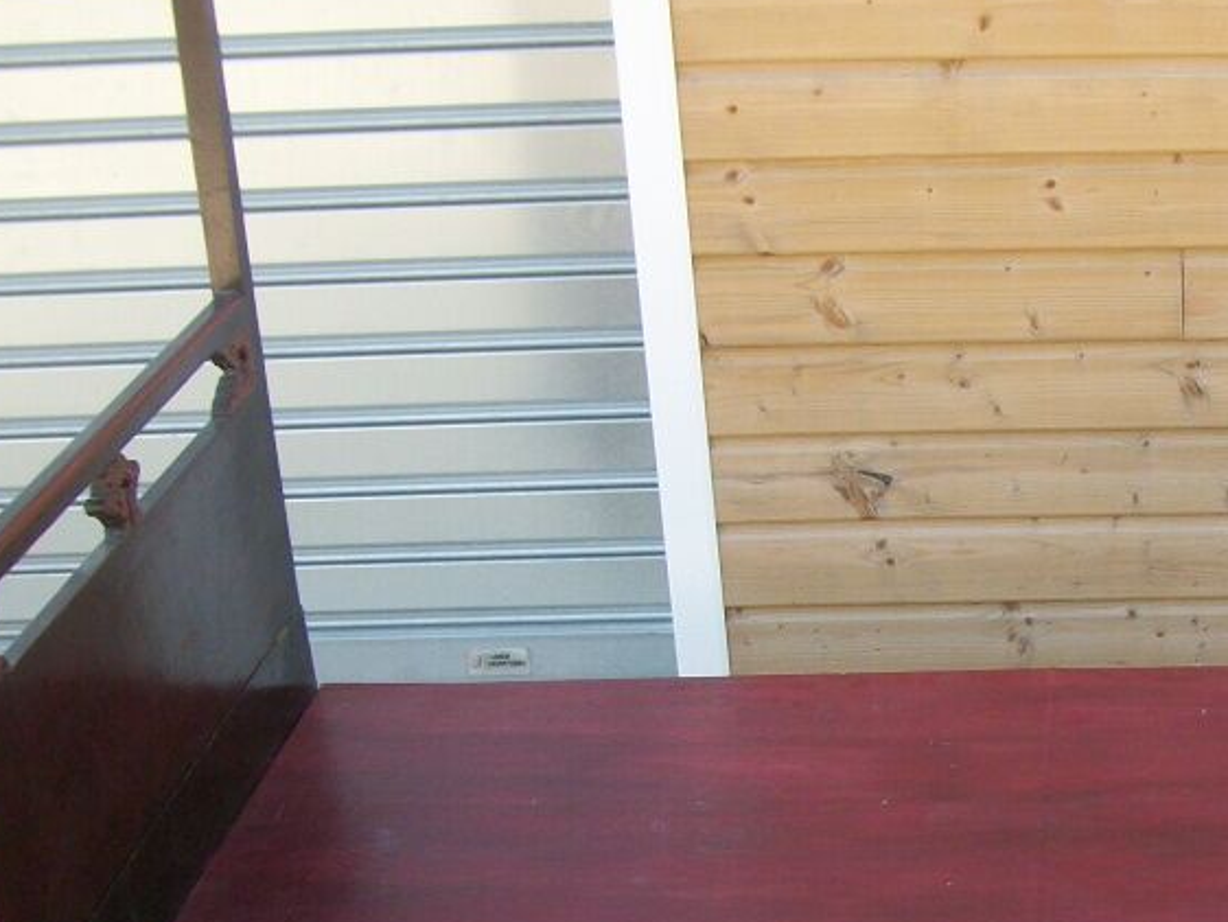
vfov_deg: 19.7
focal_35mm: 73
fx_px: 2590
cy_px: 885
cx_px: 1195
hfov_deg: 25.5
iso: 80
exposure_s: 1/200
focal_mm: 5.7
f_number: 2.9
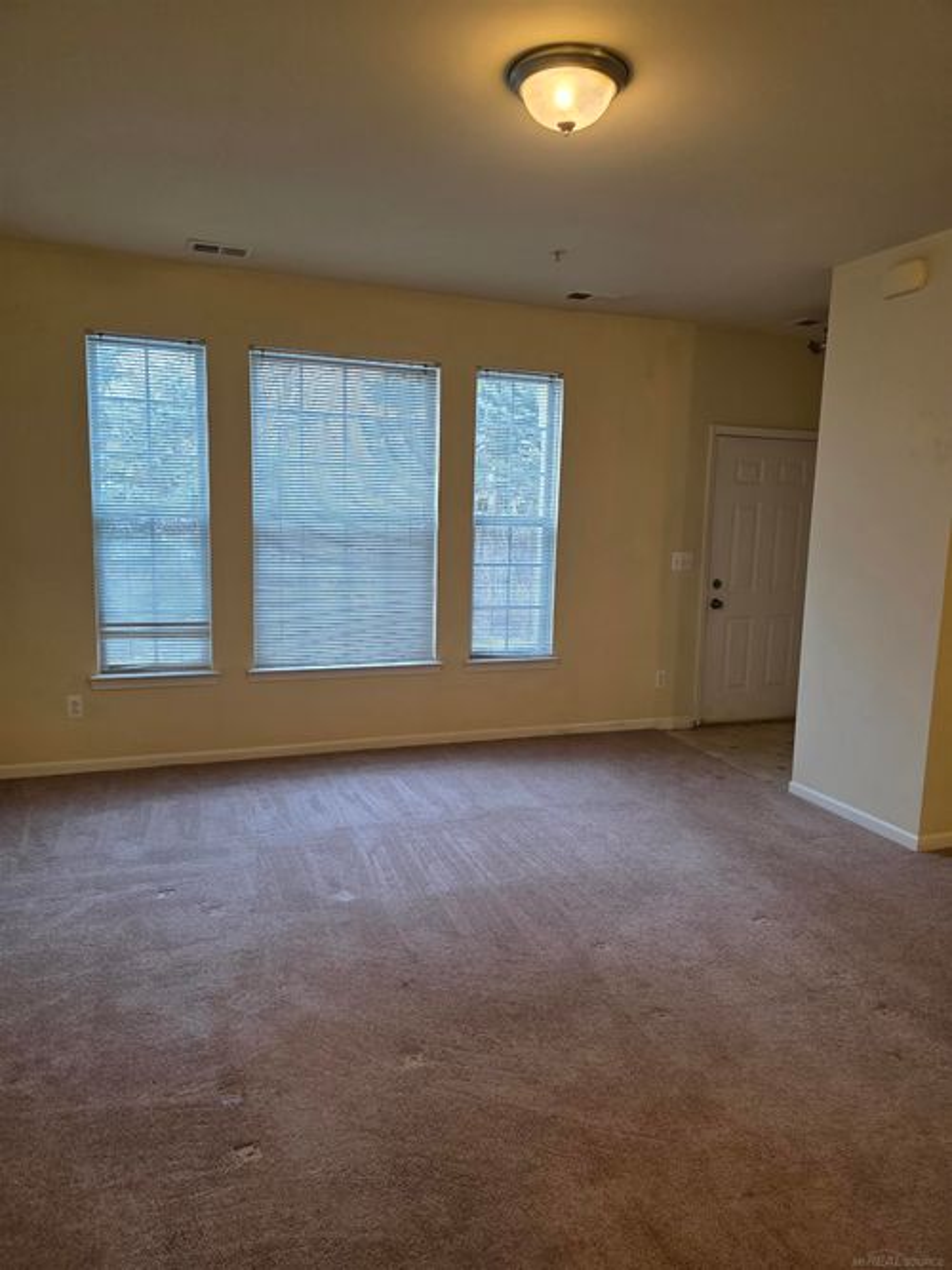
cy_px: 635
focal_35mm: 23
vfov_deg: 73.9
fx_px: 844
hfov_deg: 58.9
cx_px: 476
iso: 160
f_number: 1.7
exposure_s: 1/120
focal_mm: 6.3
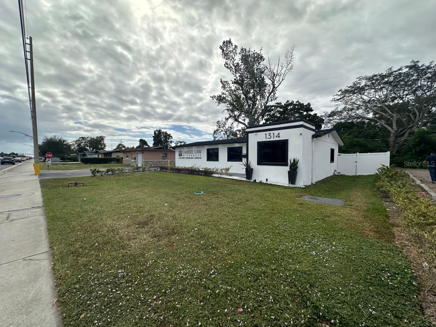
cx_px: 218
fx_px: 176
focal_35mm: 14
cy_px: 164
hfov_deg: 102.1
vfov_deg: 85.7
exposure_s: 1/3731
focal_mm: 2.22
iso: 50
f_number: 2.2
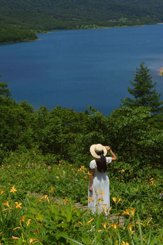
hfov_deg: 20.5
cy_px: 109
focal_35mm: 66
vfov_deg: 30.5
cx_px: 65
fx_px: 449
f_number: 11
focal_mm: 34
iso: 400
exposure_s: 1/1250
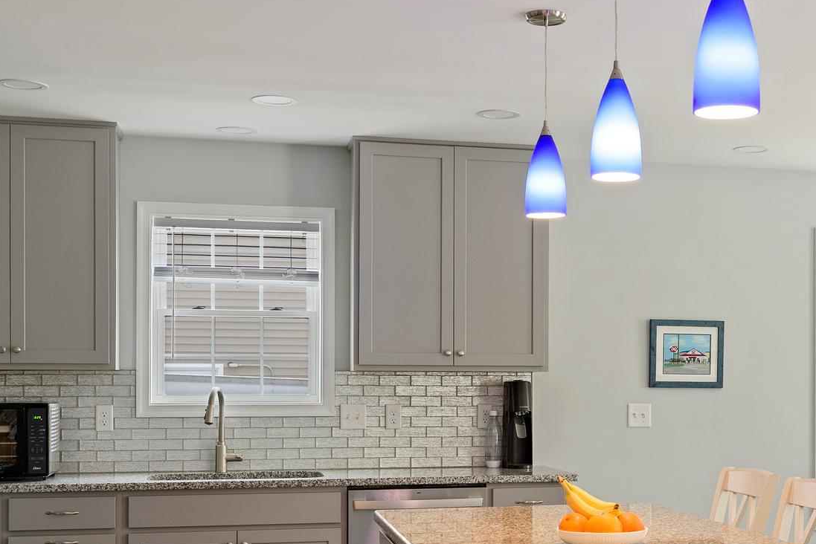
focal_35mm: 56
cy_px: 420
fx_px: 1270
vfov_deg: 23.9
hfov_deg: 35.0
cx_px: 591
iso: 400
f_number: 8
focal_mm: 30
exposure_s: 1/8
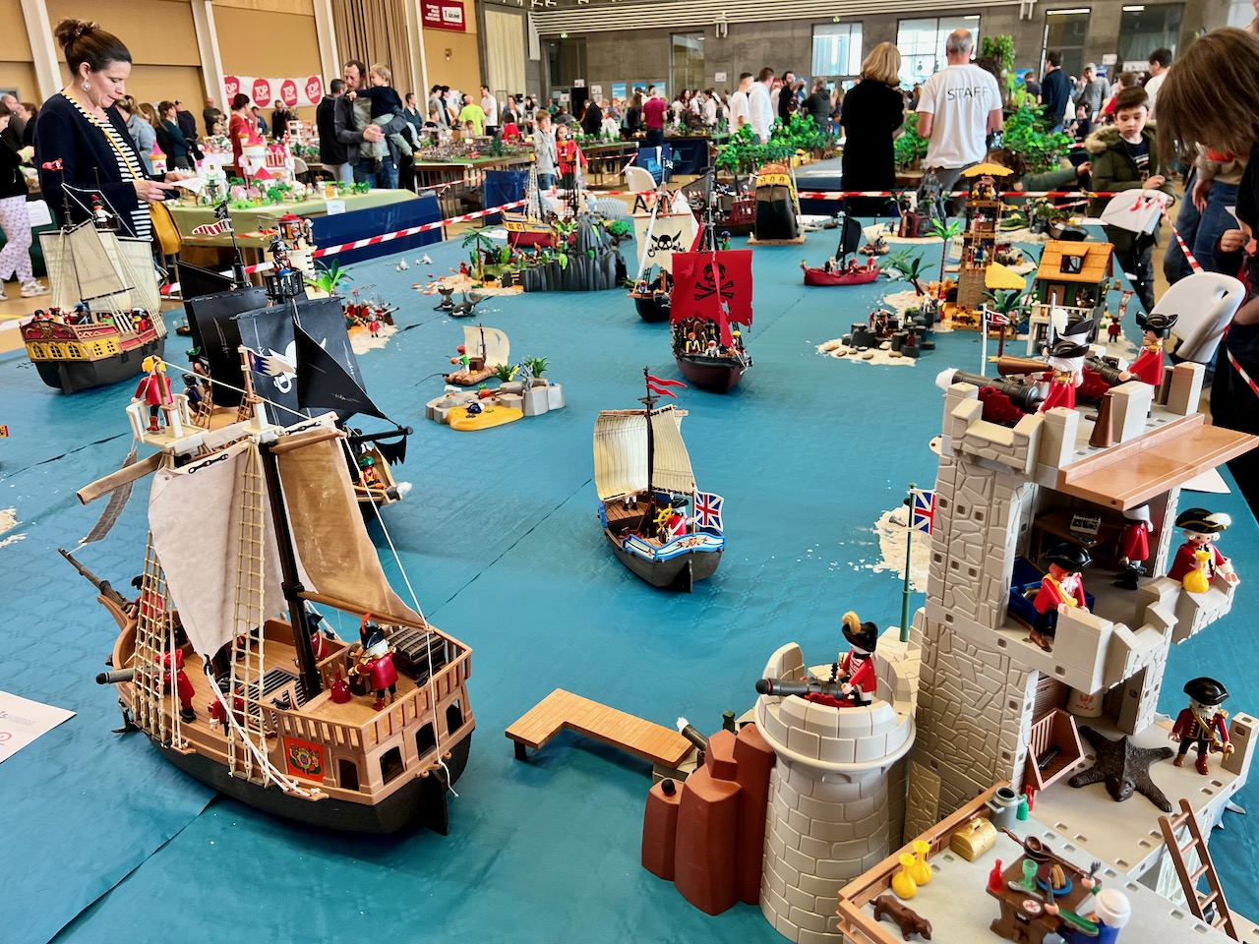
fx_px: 946
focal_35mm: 26
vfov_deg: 53.1
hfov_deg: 67.3
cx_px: 630
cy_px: 472
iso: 125
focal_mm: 5.7
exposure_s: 1/104
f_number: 1.5
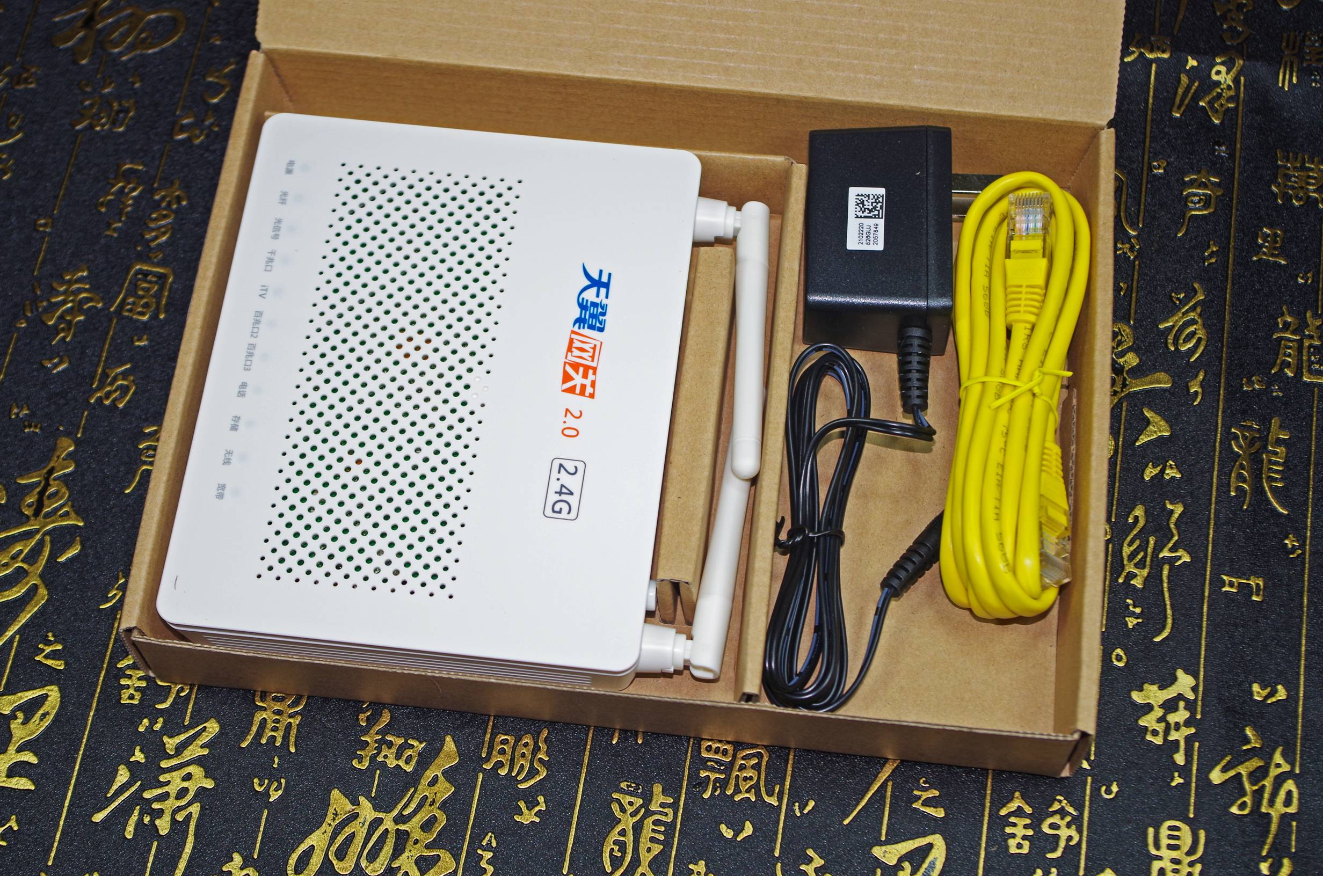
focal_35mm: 60
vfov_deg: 22.5
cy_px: 438
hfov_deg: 33.5
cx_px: 662
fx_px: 2200
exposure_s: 1/100
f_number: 4.5
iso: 100
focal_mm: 40
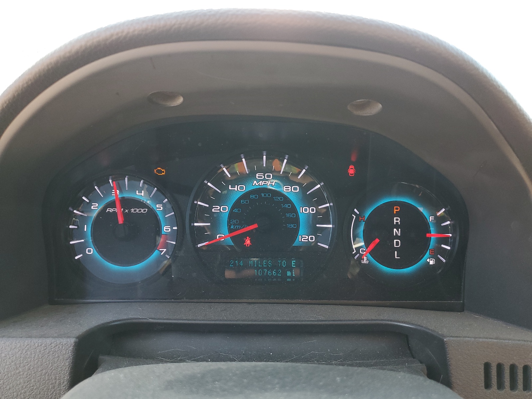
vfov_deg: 53.1
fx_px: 400
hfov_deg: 67.3
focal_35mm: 26
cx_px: 266
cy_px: 200
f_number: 1.5
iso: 79
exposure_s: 1/120
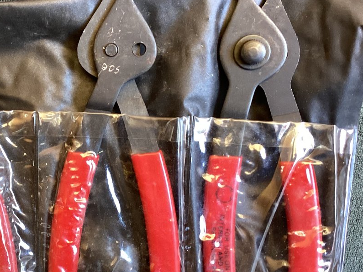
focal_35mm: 59
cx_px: 63
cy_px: 135
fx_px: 619
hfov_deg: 31.7
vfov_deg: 24.8
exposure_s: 1/60
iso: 200
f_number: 2.4
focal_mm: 3.3
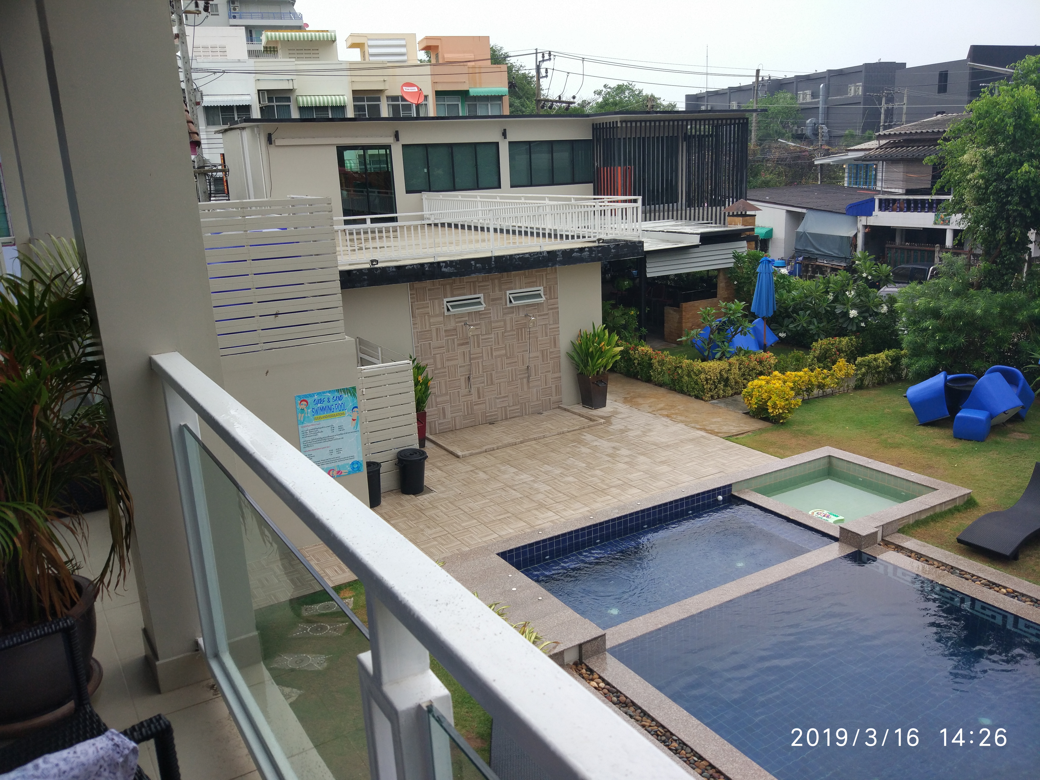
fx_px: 841
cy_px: 390
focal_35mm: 28
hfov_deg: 63.4
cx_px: 520
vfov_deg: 49.7
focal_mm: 4.26
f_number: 2
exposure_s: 1/411
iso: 100
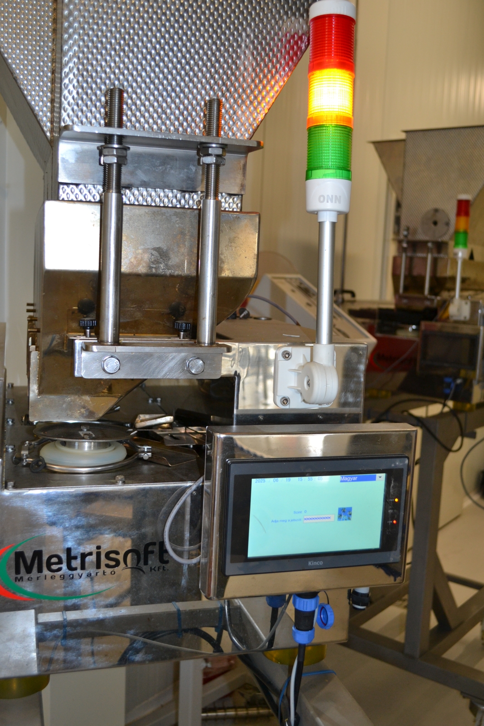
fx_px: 726
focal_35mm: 36
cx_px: 242
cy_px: 363
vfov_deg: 53.1
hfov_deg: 36.9
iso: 500
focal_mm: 24
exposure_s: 1/60
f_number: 4
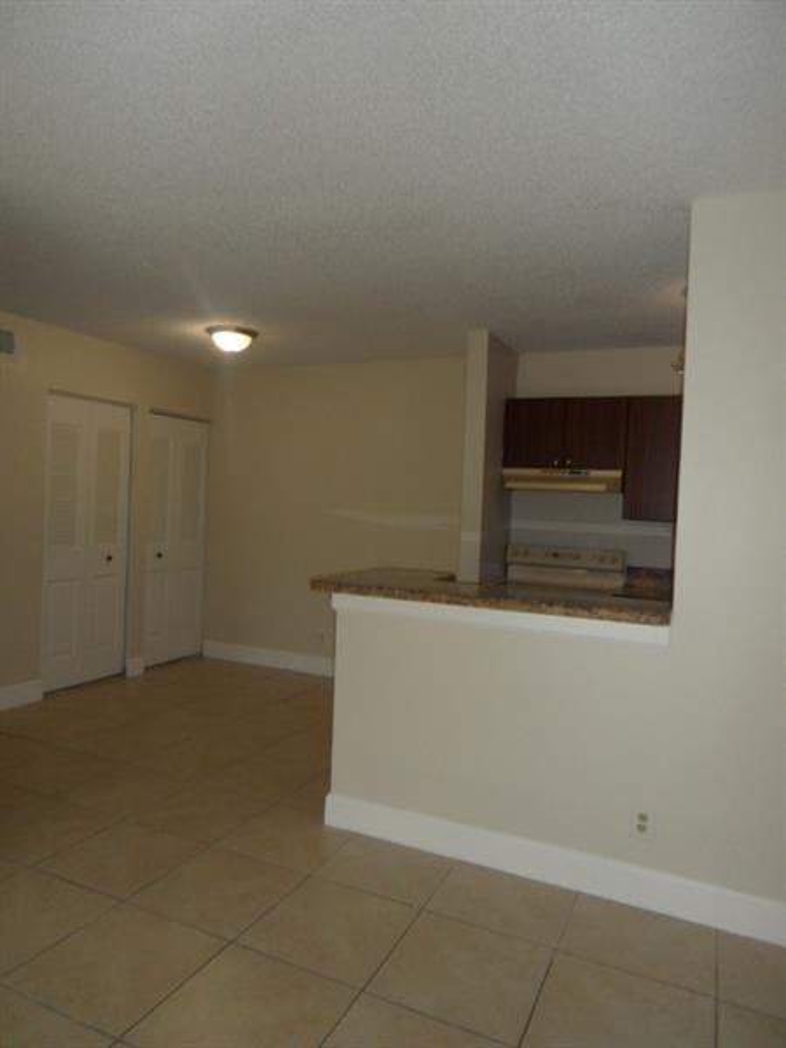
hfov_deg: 63.4
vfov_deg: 79.0
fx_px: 636
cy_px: 524
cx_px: 393
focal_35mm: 21
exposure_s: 1/30
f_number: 3.4
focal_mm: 3.6
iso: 100
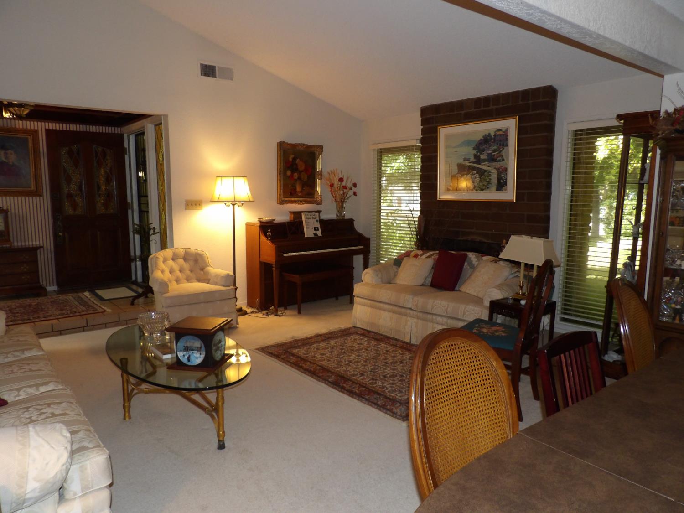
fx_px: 474
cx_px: 342
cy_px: 256
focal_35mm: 24
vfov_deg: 56.8
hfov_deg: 71.6
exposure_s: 1/33
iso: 200
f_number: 3.2
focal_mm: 4.3
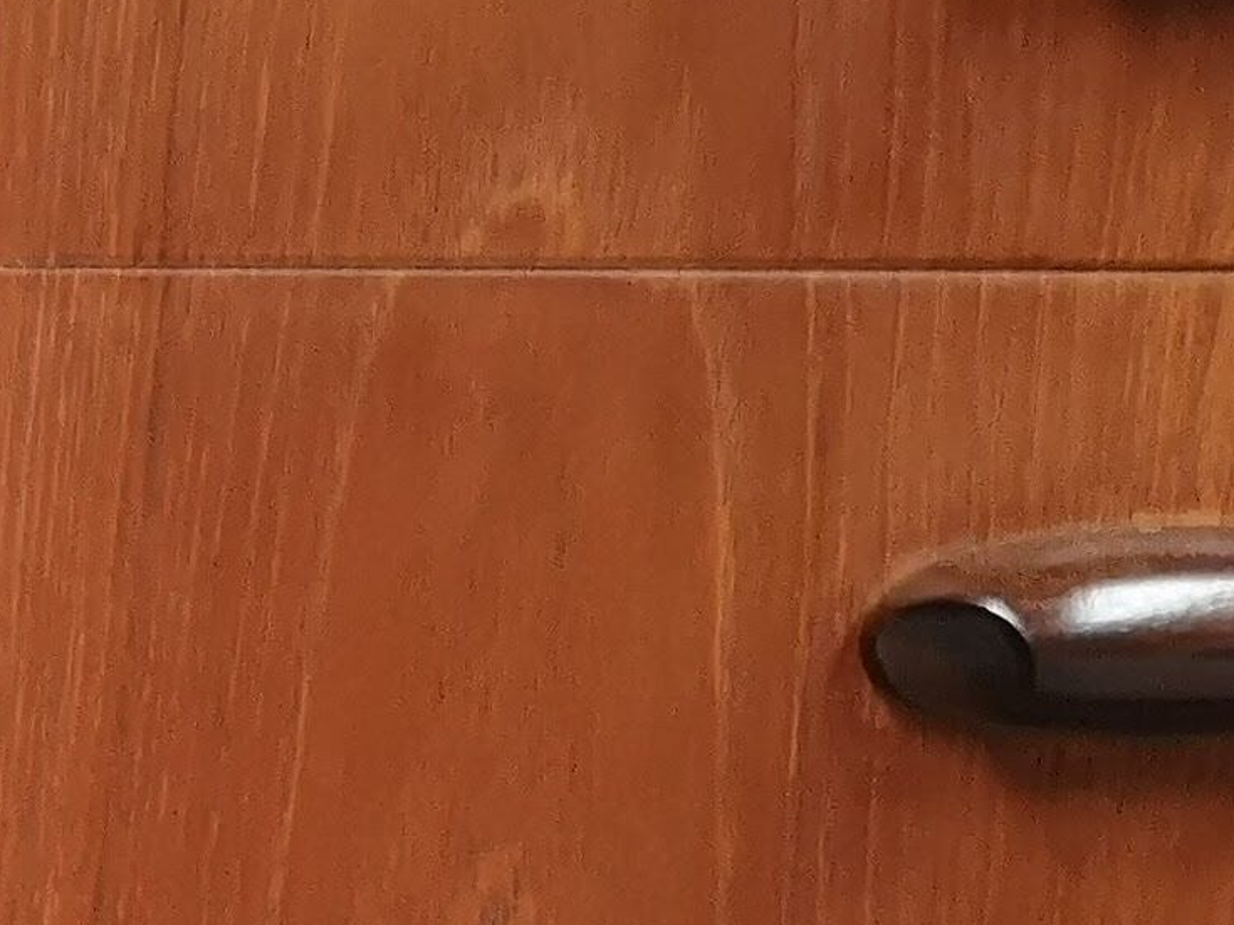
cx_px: -1281
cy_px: 1764
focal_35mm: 134
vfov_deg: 10.3
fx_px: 4776
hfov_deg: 12.8
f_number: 1.8
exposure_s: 1/33.3
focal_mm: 5.58
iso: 400
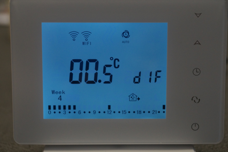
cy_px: 76
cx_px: 114
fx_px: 570
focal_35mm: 90
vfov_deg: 15.2
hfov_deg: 22.6
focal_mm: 60
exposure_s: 1/160
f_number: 5.6
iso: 1250
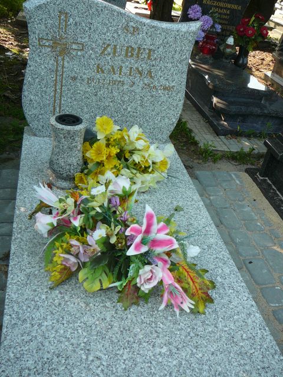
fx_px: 382
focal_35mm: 35
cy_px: 188
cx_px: 142
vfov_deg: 52.6
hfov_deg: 40.7
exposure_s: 1/125
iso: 80
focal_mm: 5.2
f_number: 2.8
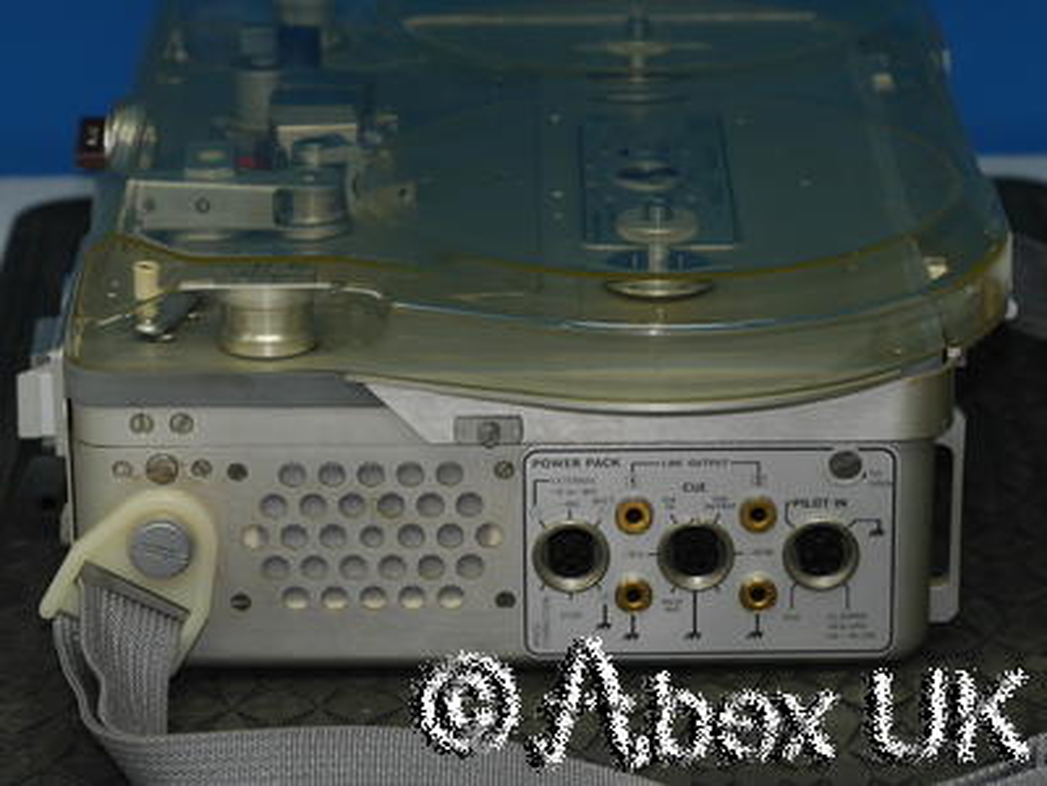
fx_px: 4416
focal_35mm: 146
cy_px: 393
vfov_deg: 10.2
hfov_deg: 13.5
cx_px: 524
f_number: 7.1
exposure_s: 1/60
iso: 400
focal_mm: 73
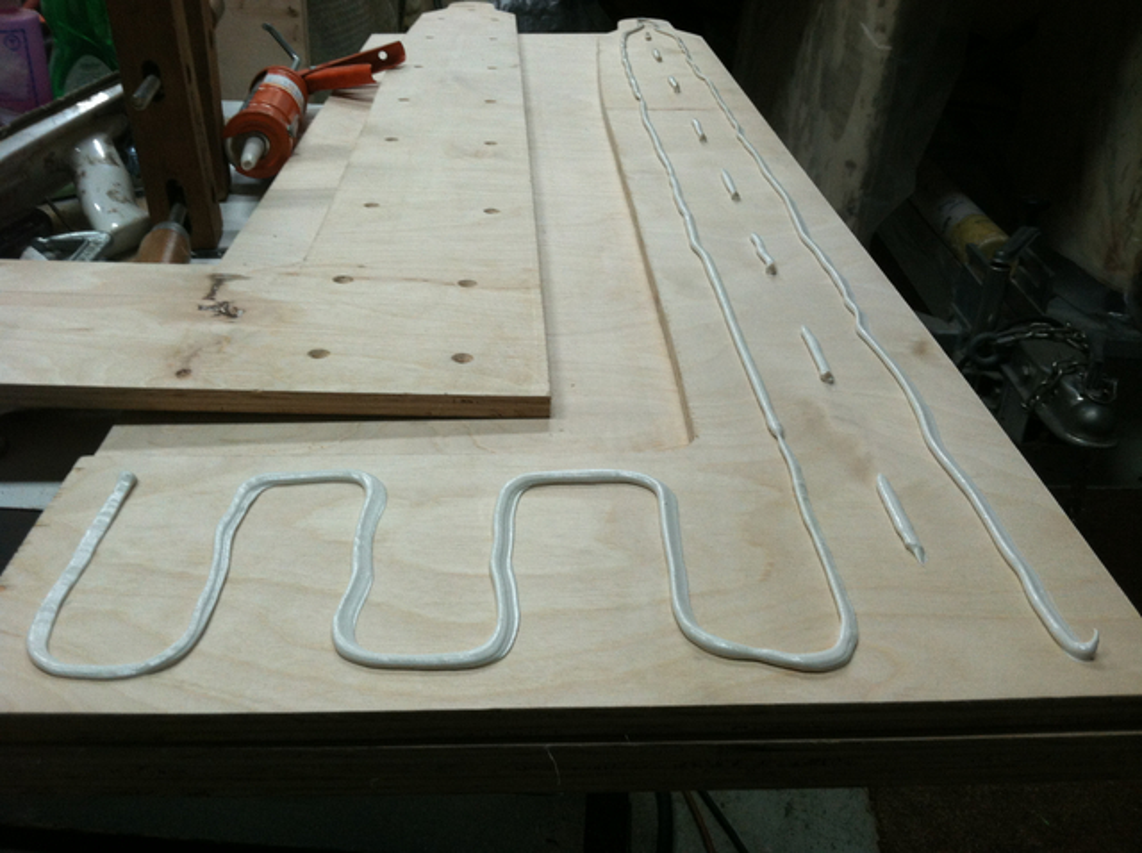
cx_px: 571
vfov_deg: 40.6
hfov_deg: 52.7
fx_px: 1153
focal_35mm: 35
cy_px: 426
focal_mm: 3.85
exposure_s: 1/15
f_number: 2.8
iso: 100
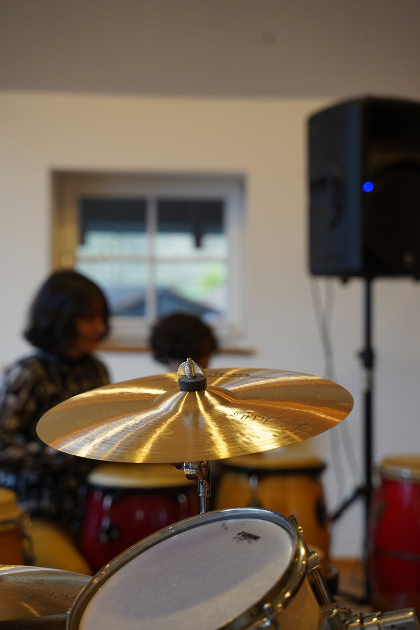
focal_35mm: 75
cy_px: 315
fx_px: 1313
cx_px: 210
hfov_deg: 18.2
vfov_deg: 27.0
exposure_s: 1/160
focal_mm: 75
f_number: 4
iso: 500
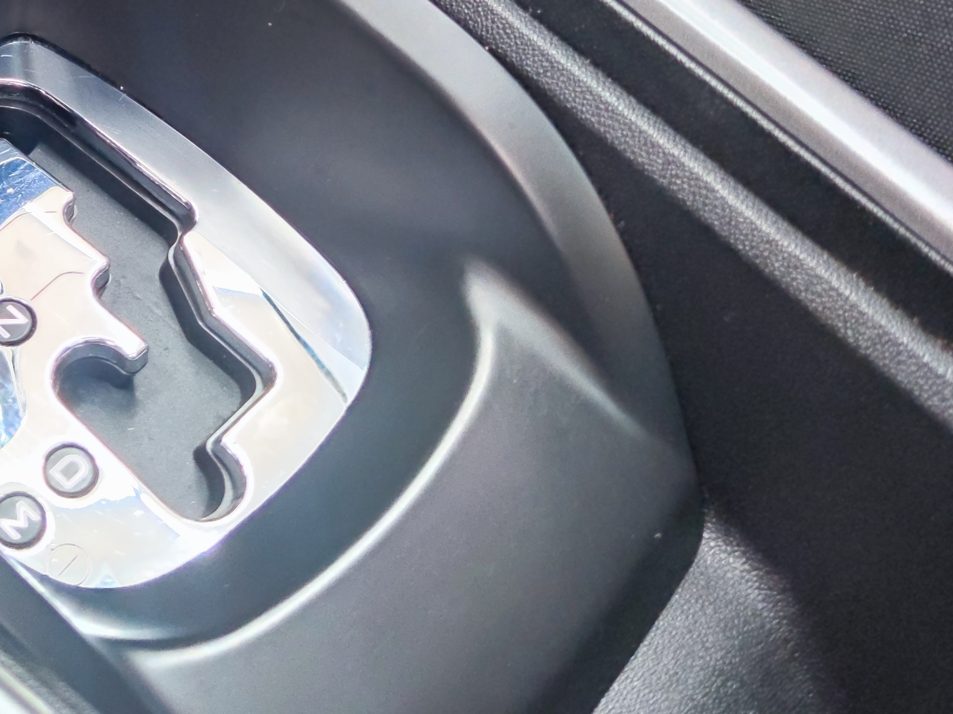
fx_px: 1679
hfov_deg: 29.9
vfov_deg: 22.4
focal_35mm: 61
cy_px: -116
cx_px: 39
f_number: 1.69
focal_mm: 6.72
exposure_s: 1/50
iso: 1525
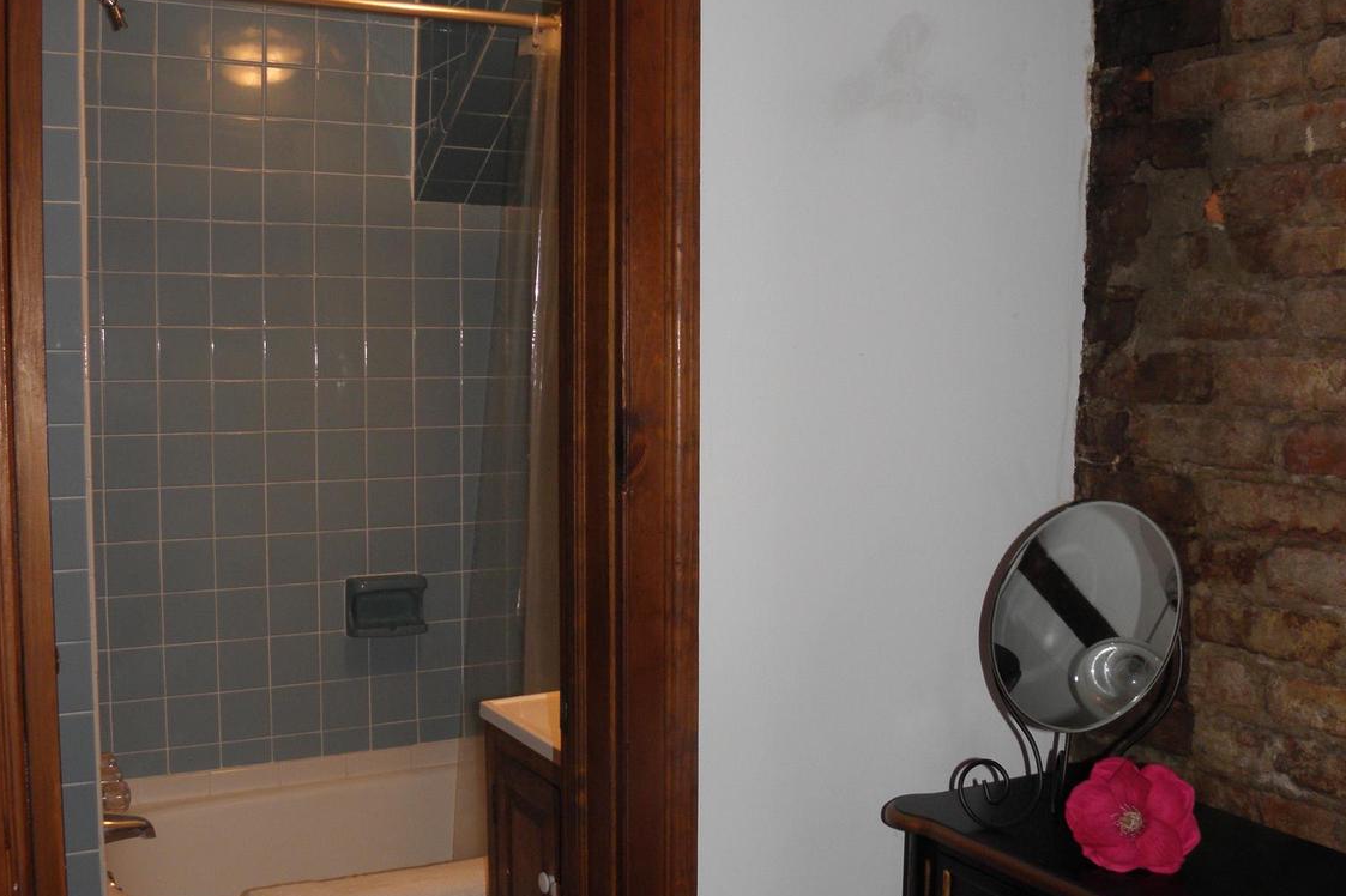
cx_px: 675
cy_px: 444
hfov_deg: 51.9
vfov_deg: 35.9
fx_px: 1383
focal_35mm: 37
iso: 100
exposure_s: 1/30
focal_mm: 4.6
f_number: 2.8
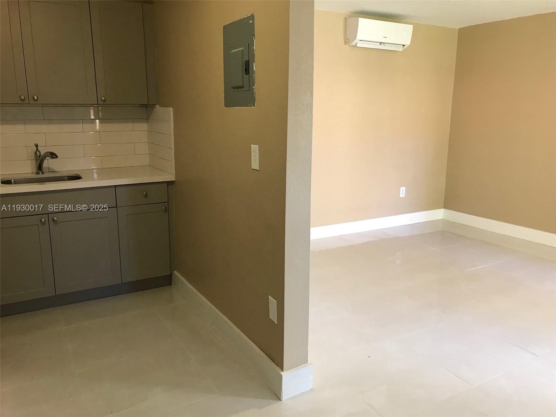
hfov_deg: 63.4
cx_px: 278
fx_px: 450
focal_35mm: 28
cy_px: 208
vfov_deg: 49.7
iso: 40
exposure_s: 1/24
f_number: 1.8
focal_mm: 3.99
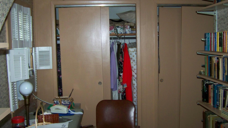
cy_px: 54
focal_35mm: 42
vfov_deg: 28.3
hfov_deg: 48.4
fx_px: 254
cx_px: 116
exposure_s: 1/30
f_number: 2.8
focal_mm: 6.3
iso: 200
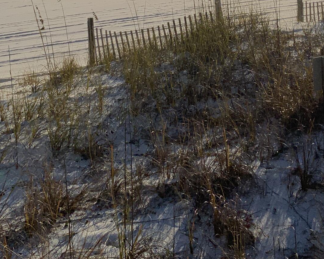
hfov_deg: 24.1
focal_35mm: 79
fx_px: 758
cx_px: 204
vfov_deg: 18.3
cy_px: -59
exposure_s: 1/7407
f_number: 1.8
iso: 20
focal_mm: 3
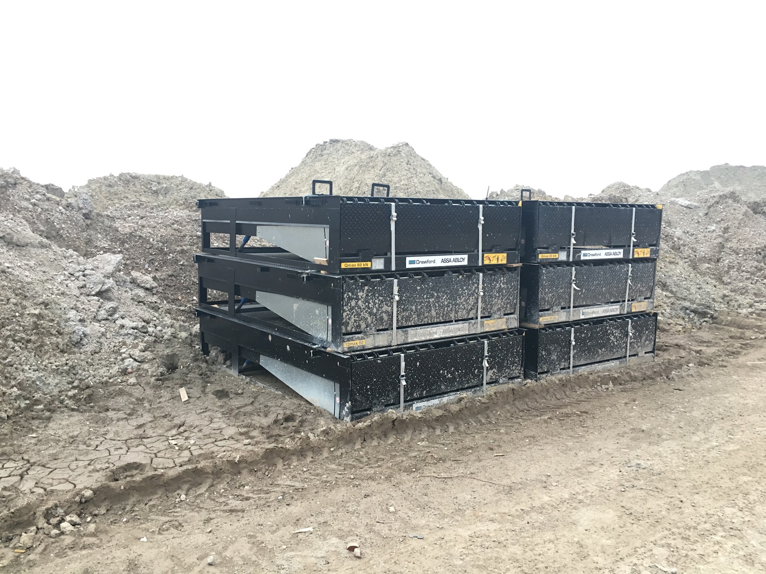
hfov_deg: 61.7
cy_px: 287
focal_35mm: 29
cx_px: 383
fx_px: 642
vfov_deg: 48.2
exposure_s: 1/33
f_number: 2.2
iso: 100
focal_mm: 4.15
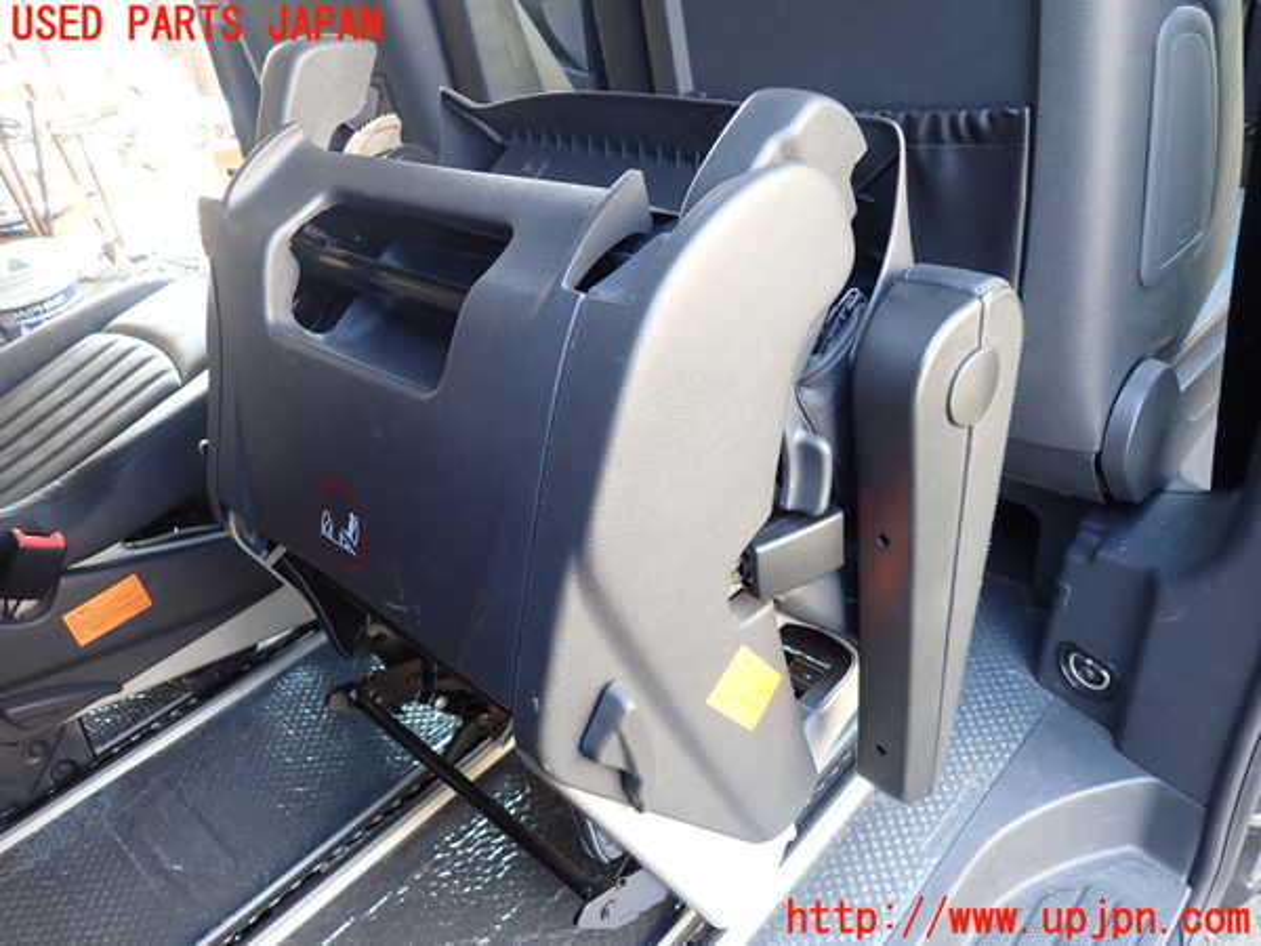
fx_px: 911
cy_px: 473
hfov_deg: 69.4
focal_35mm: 25
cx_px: 630
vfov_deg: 54.9
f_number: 2
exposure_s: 1/60
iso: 200
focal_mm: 4.5
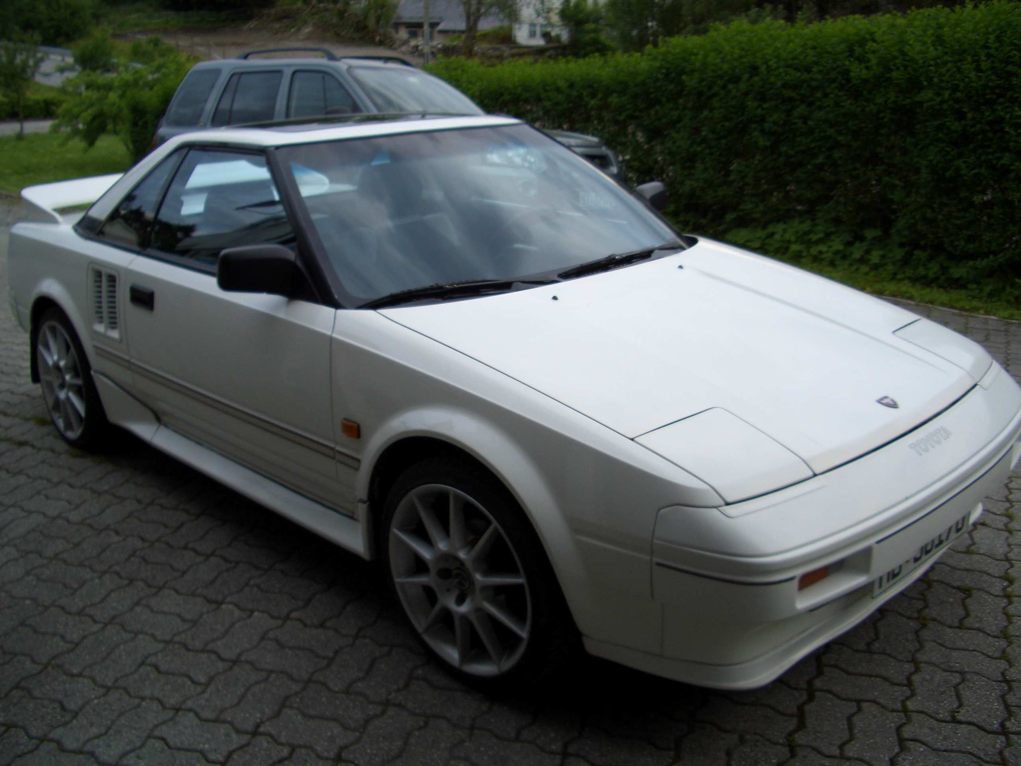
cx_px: 510
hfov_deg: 52.6
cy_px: 383
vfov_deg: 40.7
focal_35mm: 35
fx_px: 1032
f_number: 2.6
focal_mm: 5.8
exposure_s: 1/125
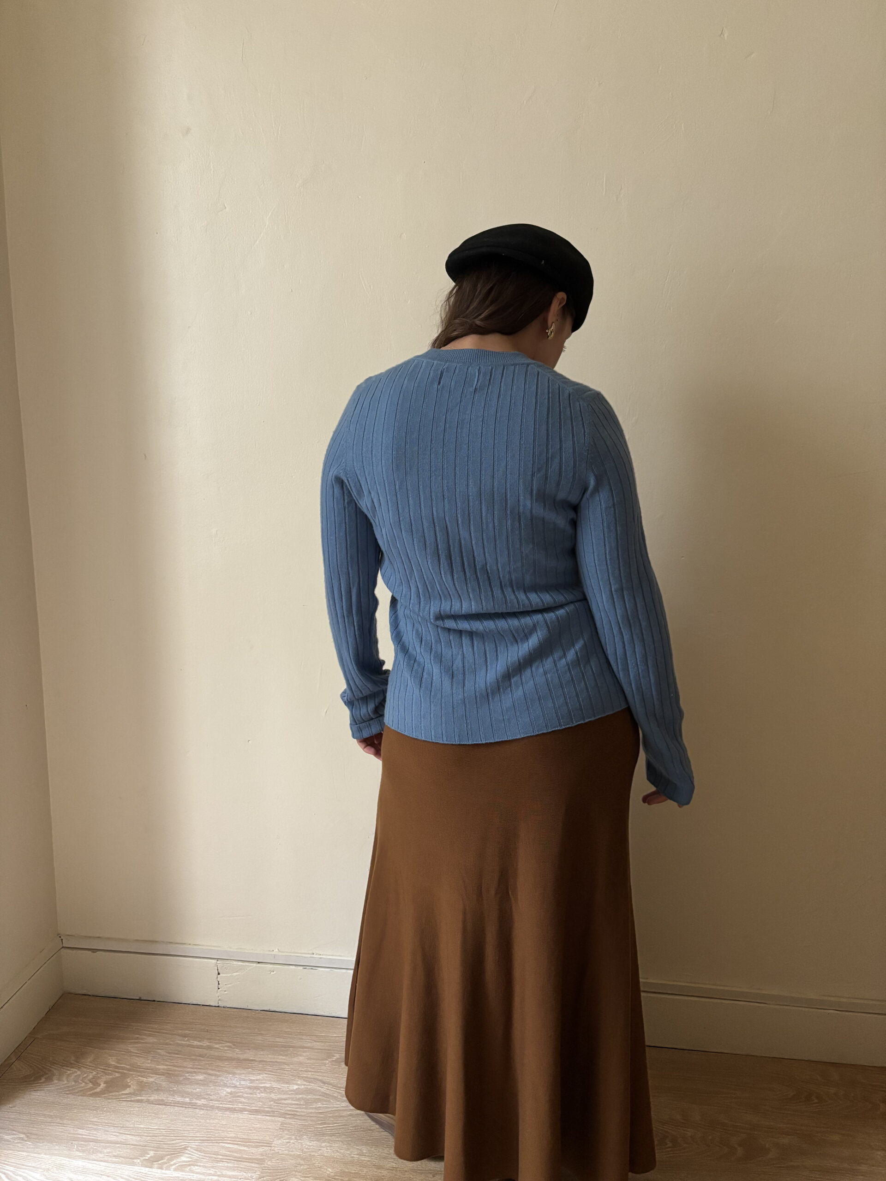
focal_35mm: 26
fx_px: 887
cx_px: 443
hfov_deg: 53.1
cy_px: 590
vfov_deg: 67.3
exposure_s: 1/44
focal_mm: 5.96
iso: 500
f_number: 1.6
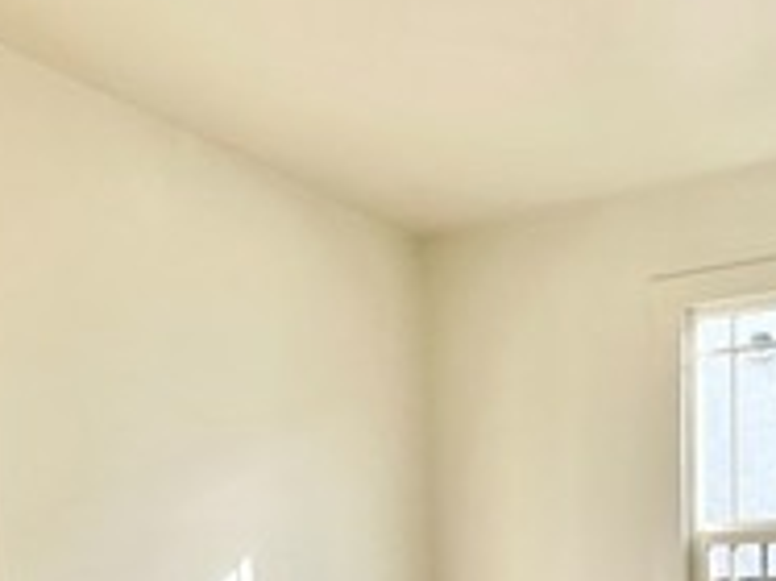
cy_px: 664
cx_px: 369
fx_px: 1075
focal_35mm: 48
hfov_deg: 39.7
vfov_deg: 27.3
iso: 40
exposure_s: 1/410
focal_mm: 2.22
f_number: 2.2
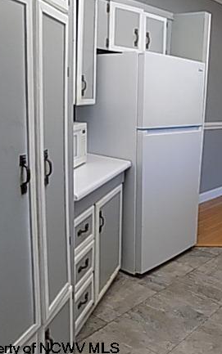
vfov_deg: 53.9
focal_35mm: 36
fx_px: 348
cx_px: 211
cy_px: 162
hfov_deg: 33.0
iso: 125
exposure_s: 1/30
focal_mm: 4
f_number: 3.1
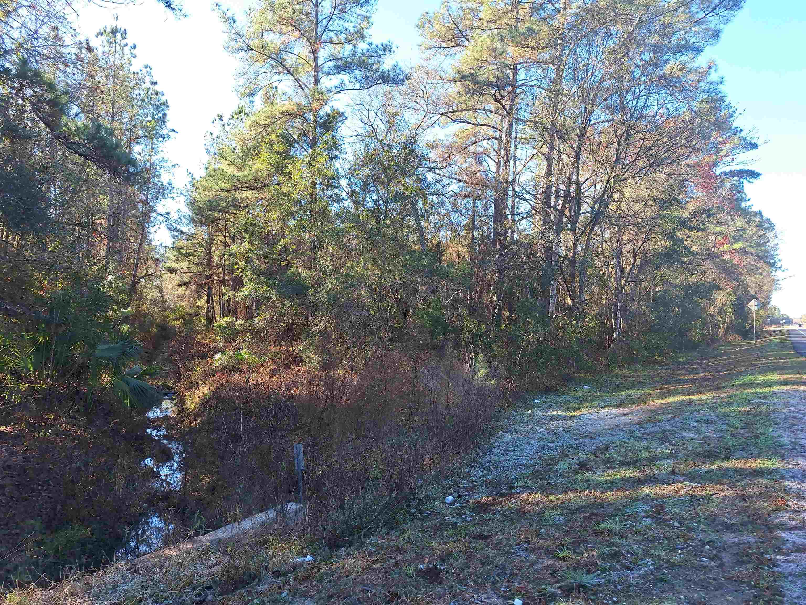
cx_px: 403
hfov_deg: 73.9
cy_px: 302
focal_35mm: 23
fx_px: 536
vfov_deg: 58.9
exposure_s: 1/368
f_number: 1.8
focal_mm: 5.54
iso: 25
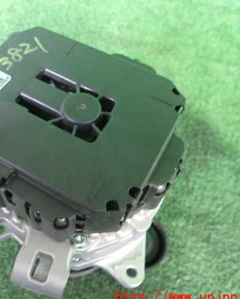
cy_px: 151
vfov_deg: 52.8
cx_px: 63
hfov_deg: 42.2
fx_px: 302
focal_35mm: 34
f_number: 2
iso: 640
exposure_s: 1/30
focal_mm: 4.5
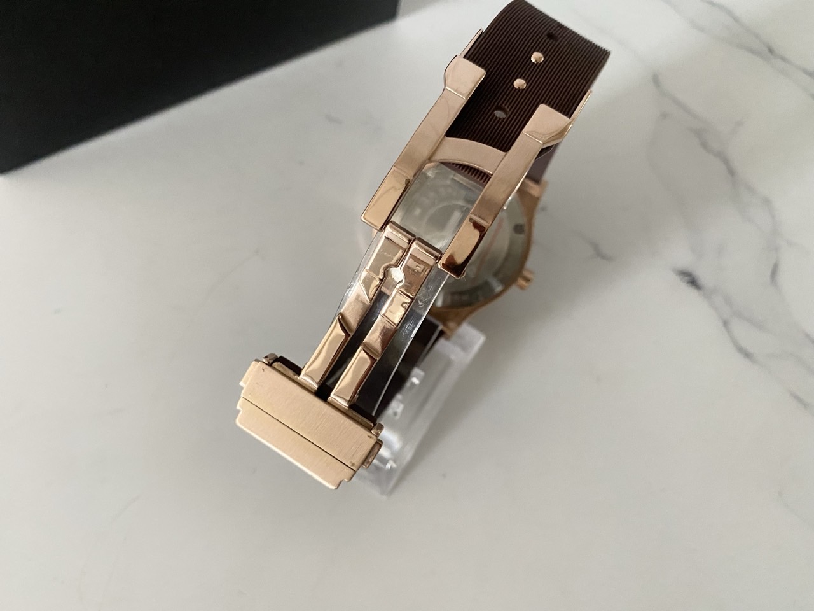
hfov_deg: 69.4
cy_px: 306
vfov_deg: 54.9
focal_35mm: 25
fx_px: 588
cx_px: 407
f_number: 1.8
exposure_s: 1/46
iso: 500
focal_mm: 4.25
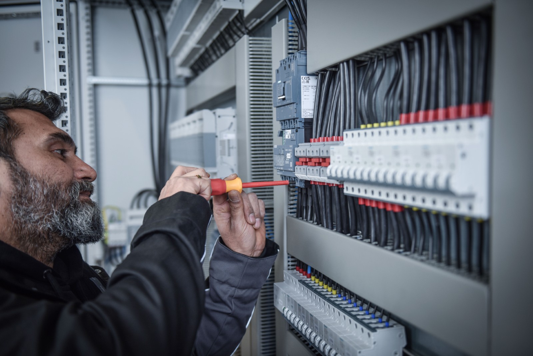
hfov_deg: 55.8
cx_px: 266
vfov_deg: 38.9
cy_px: 178
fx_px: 504
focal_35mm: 34
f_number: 2.8
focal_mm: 34
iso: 200
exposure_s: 1/160
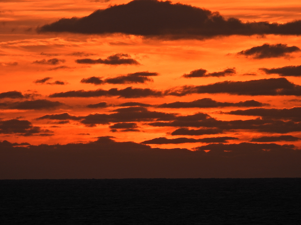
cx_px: 150
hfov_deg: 3.1
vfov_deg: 2.3
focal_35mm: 650
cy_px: 112
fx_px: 5652
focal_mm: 116
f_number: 5.6
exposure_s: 1/800
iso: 100
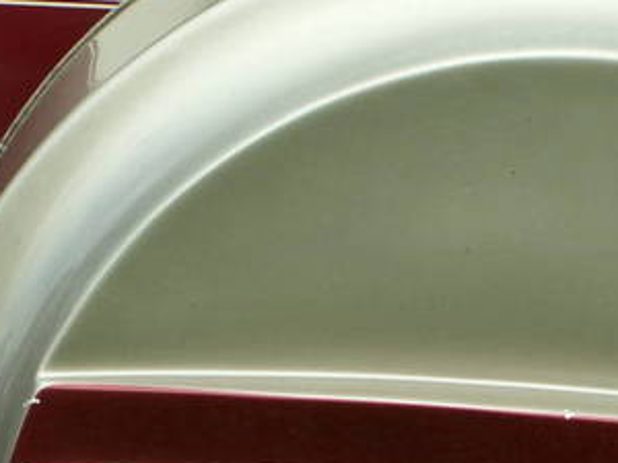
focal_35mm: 311
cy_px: 607
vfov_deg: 4.8
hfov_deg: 6.4
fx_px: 5552
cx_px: 542
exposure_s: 1/320
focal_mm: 18.75
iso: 50
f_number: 4
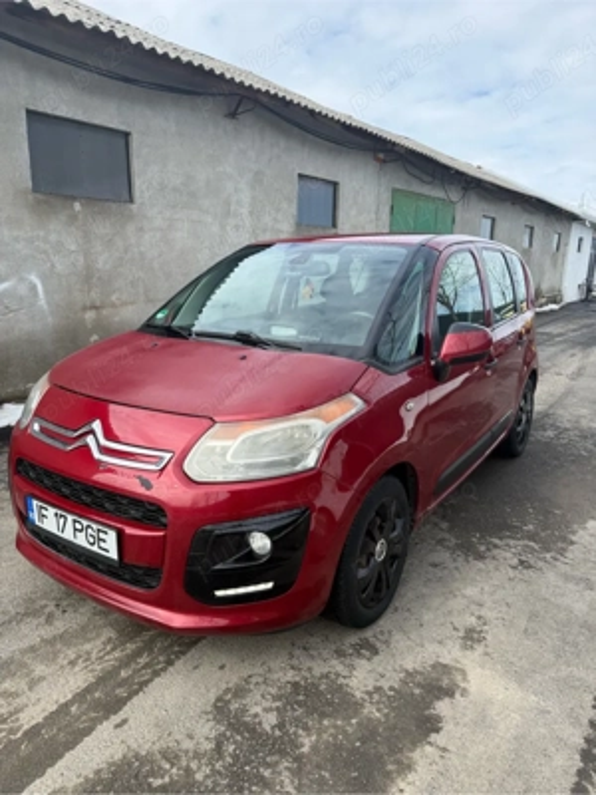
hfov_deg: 56.8
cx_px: 298
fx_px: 551
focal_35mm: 24
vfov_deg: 71.6
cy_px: 398
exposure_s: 1/3279
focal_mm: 6.76
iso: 100
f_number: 1.78
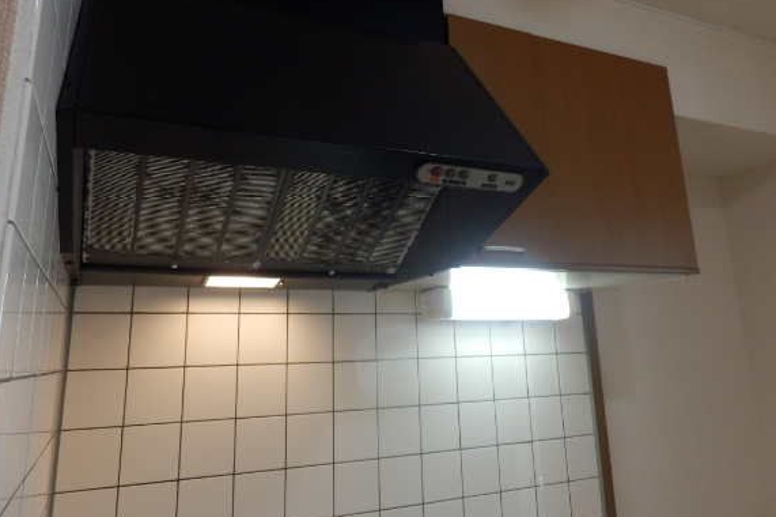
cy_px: 197
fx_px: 603
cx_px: 397
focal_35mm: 28
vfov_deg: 46.0
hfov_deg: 65.5
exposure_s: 1/30
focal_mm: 4.2
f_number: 3
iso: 160
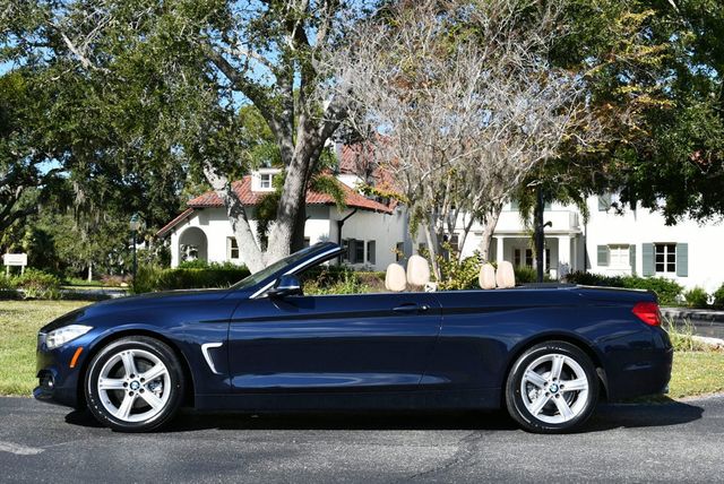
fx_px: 1087
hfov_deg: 36.8
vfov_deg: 25.1
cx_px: 362
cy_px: 242
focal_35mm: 54
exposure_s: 1/250
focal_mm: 27
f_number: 8
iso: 100
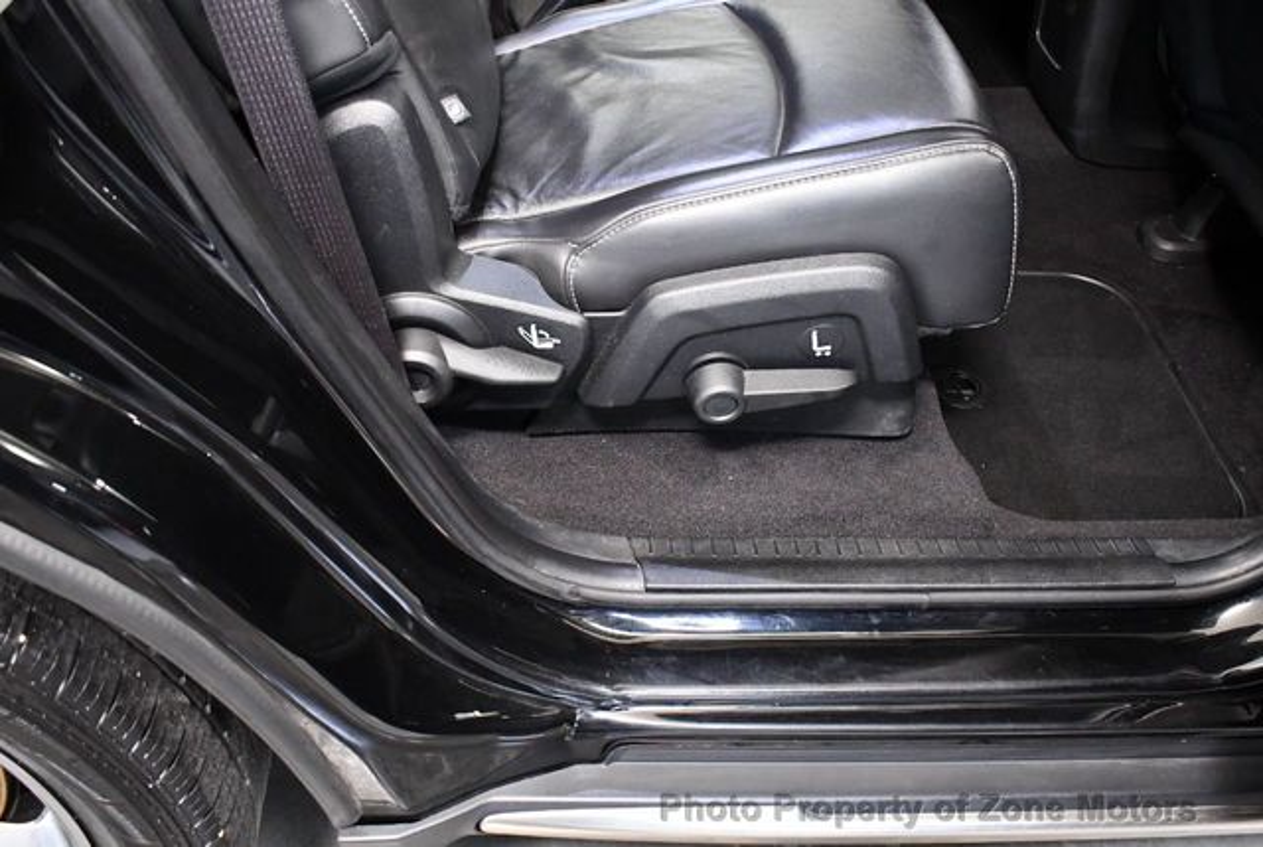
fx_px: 1265
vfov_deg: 37.0
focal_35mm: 36
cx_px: 632
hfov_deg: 53.1
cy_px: 424
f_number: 3.5
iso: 4500
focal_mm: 18
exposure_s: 1/60
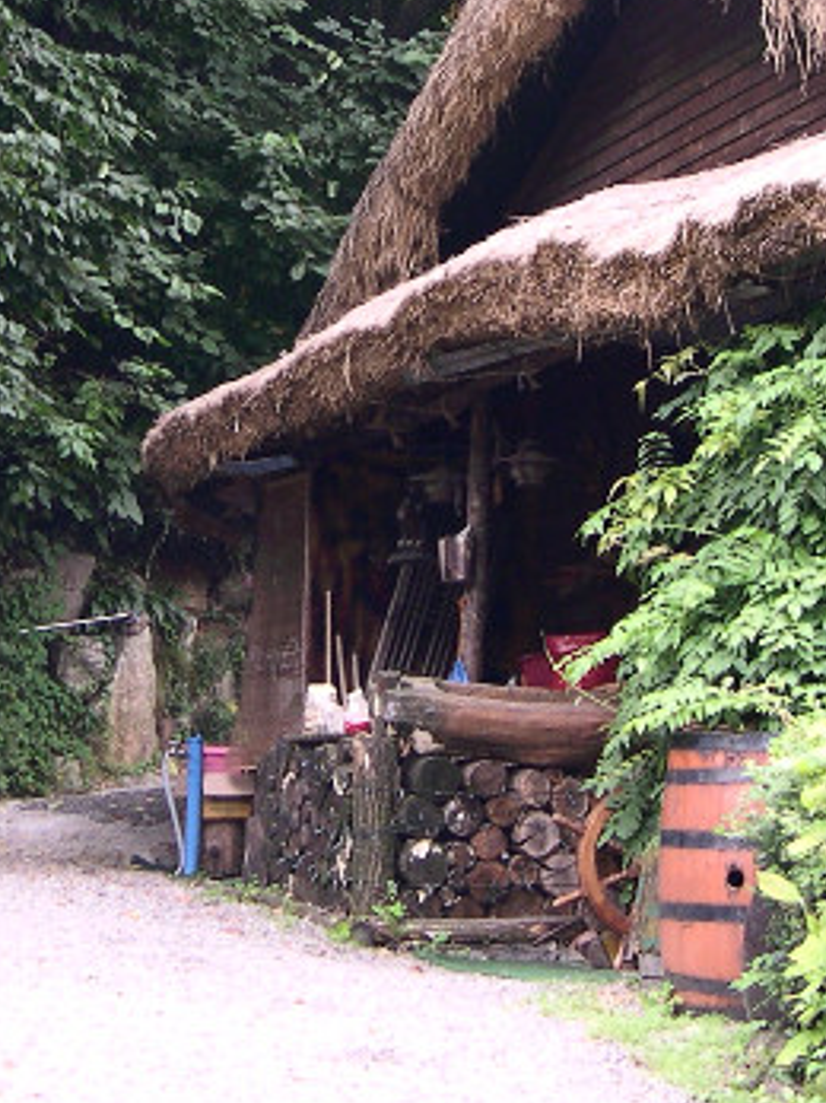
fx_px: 3279
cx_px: 270
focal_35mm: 103
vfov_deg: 18.9
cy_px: 226
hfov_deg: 14.3
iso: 100
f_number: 2.9
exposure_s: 1/25.4
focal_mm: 9
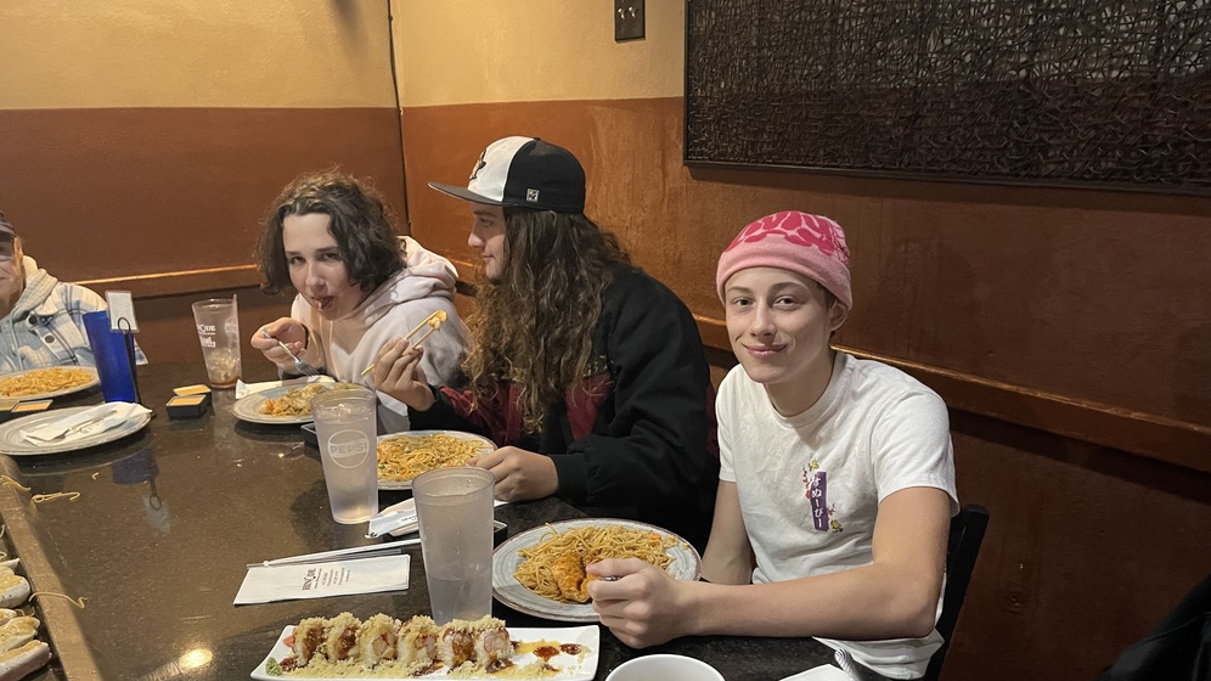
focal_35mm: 28
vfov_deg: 41.3
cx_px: 616
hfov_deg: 67.9
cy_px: 413
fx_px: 899
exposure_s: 1/30
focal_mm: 5.1
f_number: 1.6
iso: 1000
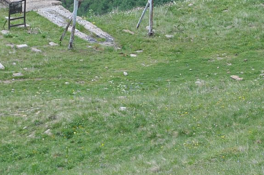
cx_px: 15
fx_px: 1869
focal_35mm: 255
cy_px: 8
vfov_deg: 5.4
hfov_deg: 8.0
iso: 400
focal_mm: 75
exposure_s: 1/160
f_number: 9
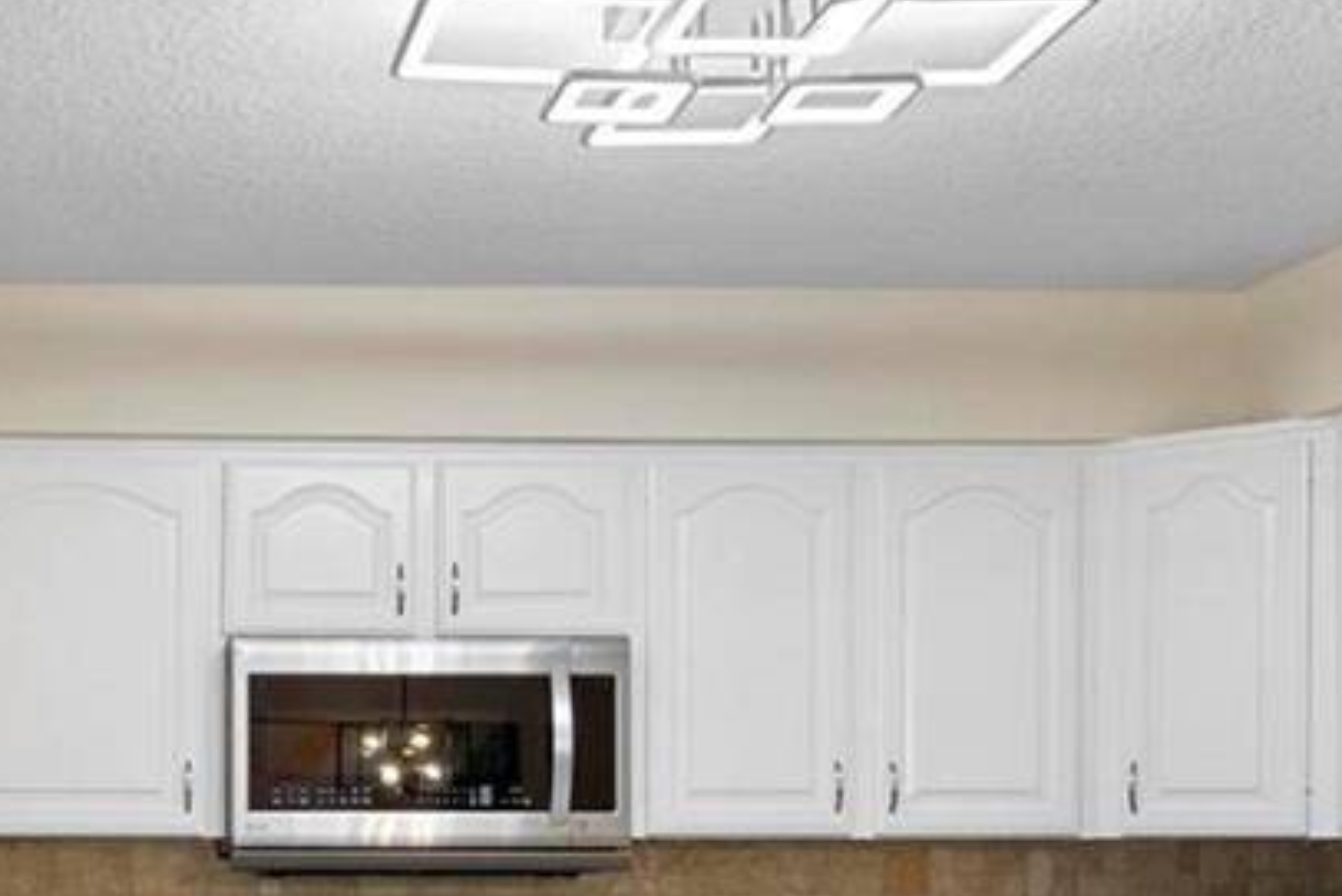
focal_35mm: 63
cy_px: 922
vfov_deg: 20.8
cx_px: 89
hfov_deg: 30.2
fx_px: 2349
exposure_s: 1/5
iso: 800
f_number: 8
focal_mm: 16
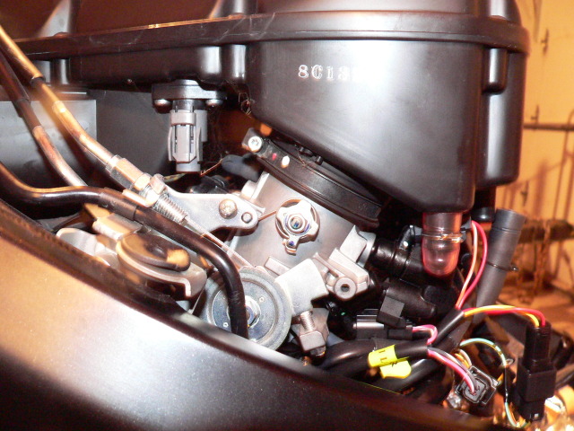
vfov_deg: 39.7
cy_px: 216
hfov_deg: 51.4
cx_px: 287
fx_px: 597
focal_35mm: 36
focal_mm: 6
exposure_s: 1
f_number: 2.8
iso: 400
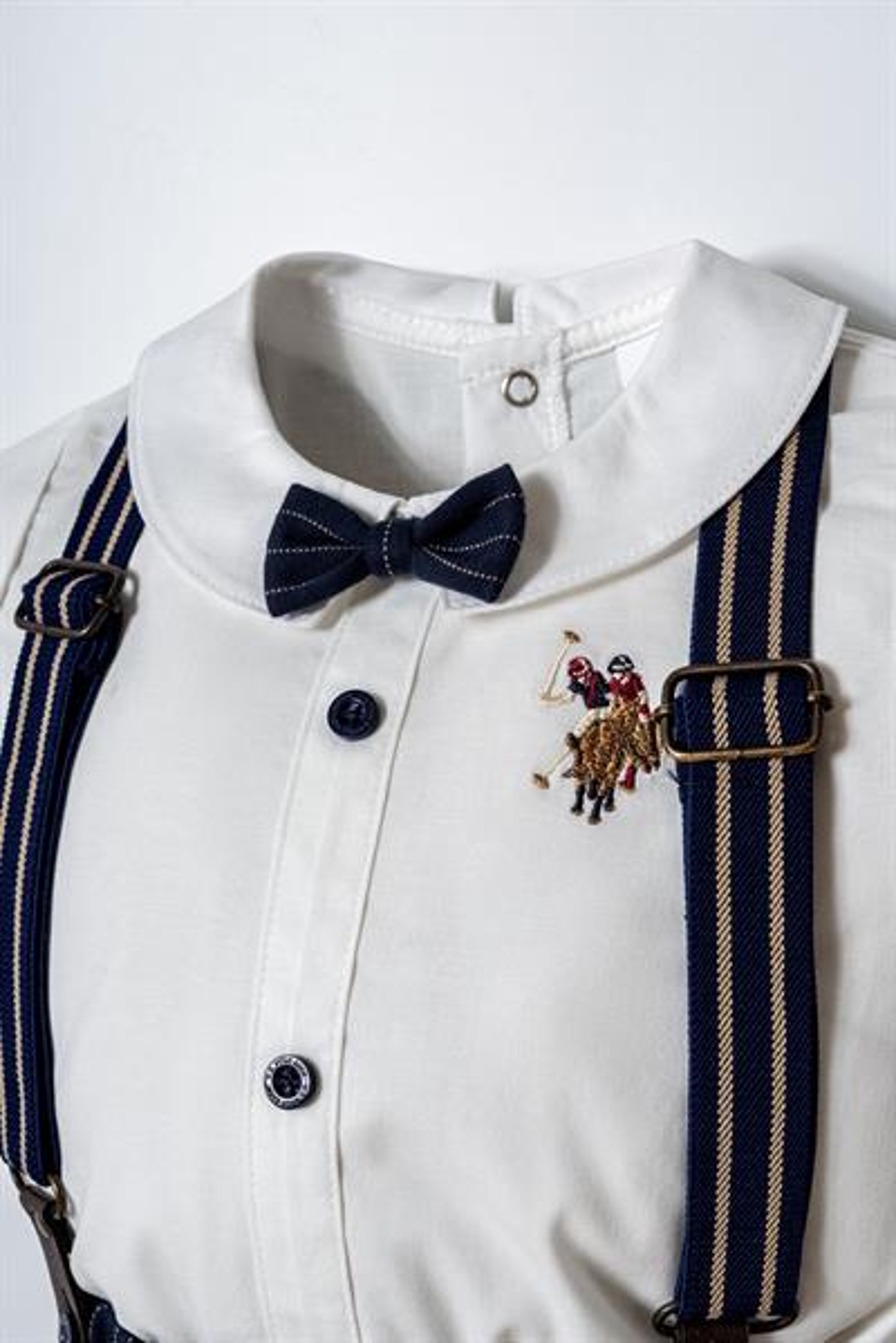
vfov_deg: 39.6
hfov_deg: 27.0
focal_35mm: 50
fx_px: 1864
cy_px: 672
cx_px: 448
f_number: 11
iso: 160
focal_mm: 50
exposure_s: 1/160
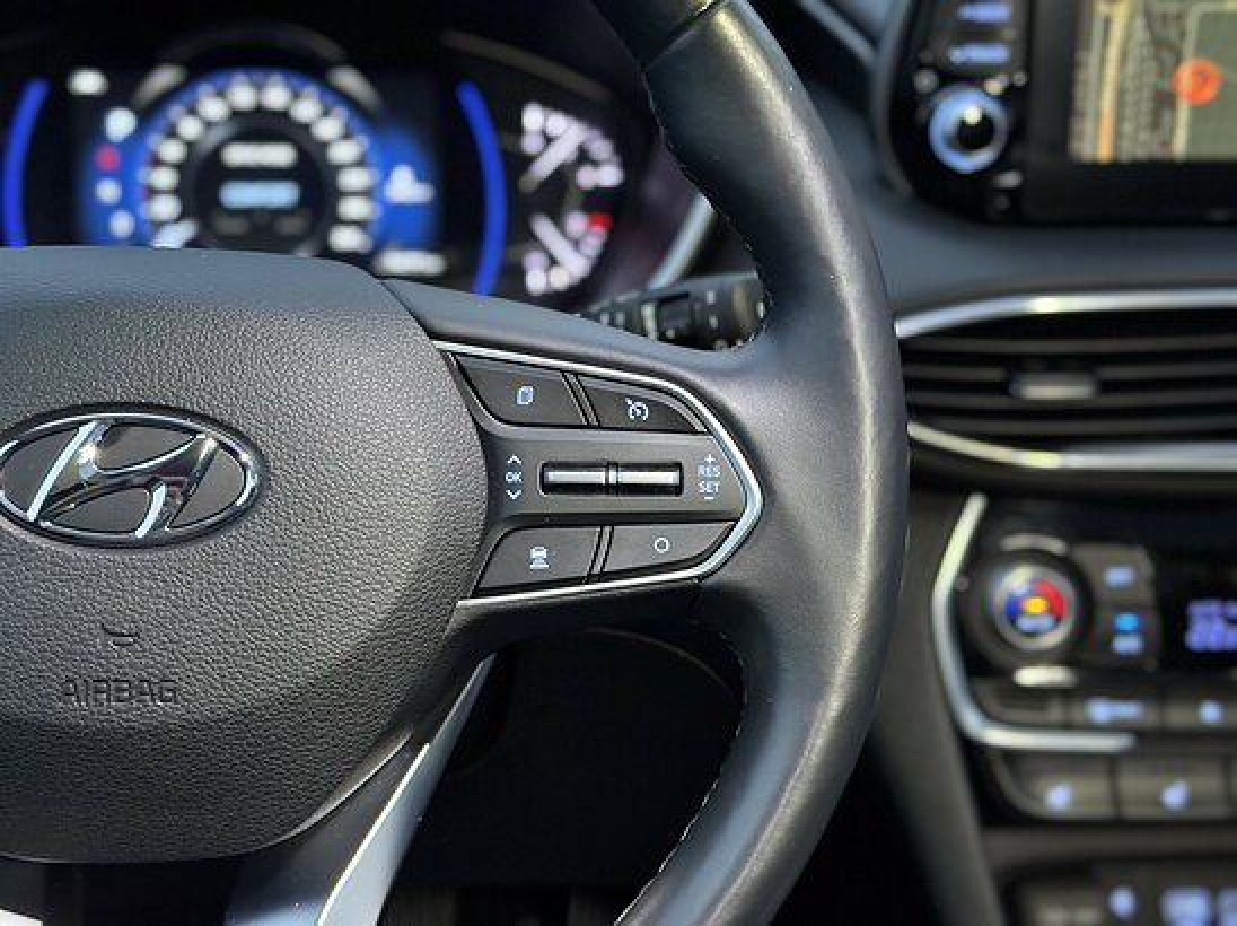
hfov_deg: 39.7
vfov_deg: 30.2
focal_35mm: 48
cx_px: 618
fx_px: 1714
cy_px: 463
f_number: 1.78
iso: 640
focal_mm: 6.76
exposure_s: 1/30
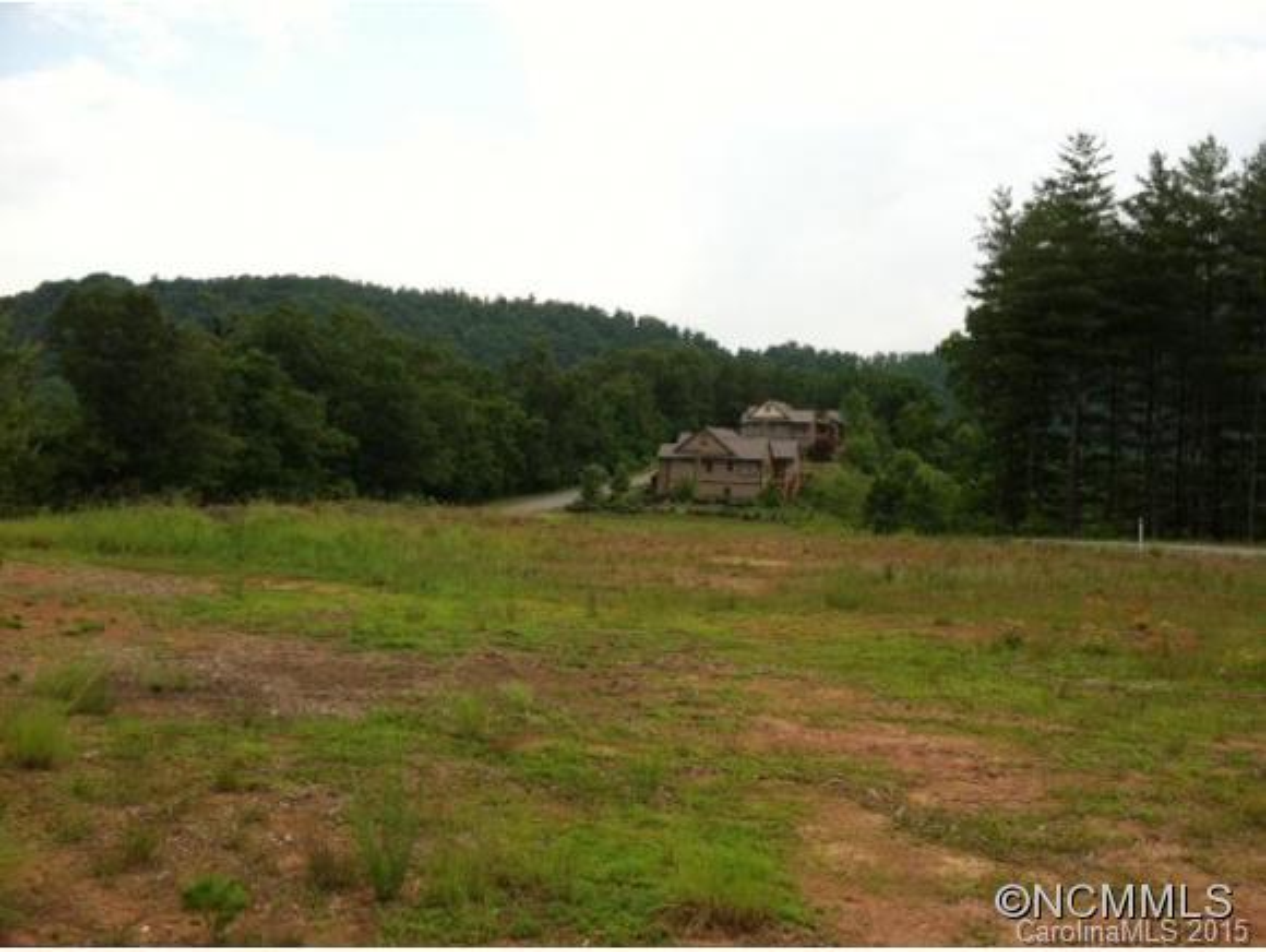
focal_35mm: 35
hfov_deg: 52.6
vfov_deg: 40.8
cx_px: 633
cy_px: 476
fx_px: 1281
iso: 80
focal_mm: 3.85
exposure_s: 1/545
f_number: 2.8
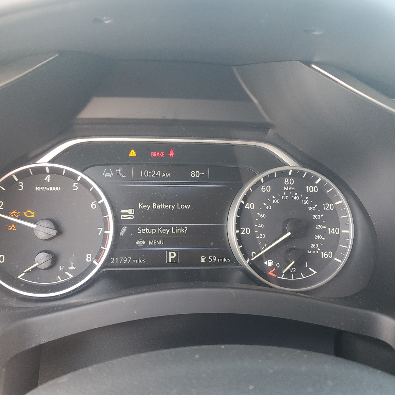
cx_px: 181
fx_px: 400
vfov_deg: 52.5
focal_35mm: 31
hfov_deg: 52.5
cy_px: 199
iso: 78
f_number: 1.5
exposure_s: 1/120
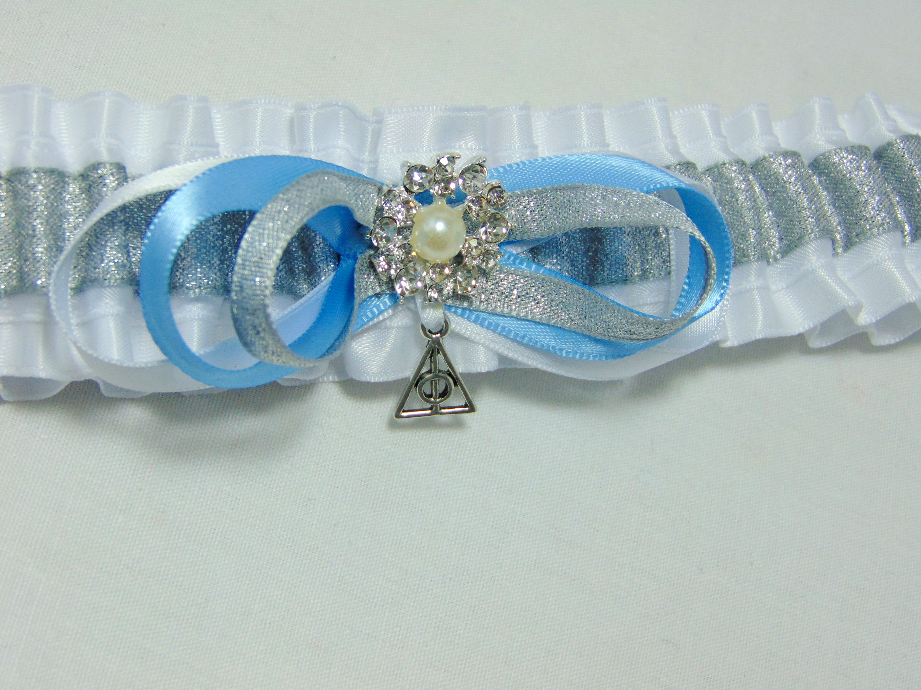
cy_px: 345
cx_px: 460
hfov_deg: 27.4
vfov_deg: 20.7
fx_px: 1889
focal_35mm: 71
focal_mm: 12.8
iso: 80
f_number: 3.7
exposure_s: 1/80
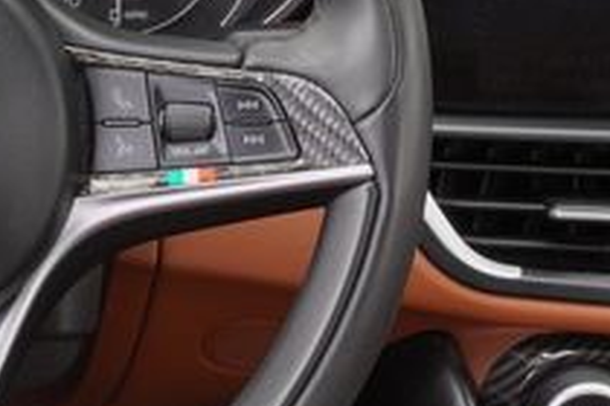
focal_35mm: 133
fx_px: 2245
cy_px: 141
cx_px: -131
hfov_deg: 14.9
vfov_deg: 10.3
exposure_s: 1/15
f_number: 13
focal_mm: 29
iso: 160
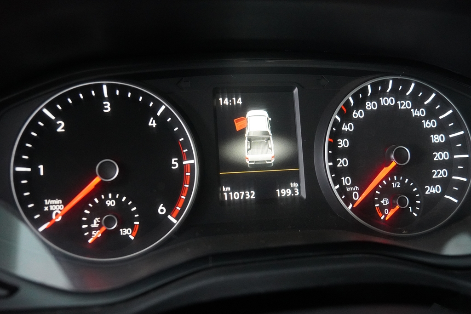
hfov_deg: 59.5
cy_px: 157
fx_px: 412
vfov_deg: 41.7
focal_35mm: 32
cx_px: 236
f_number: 3.2
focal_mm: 21
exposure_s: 1/60
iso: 6400
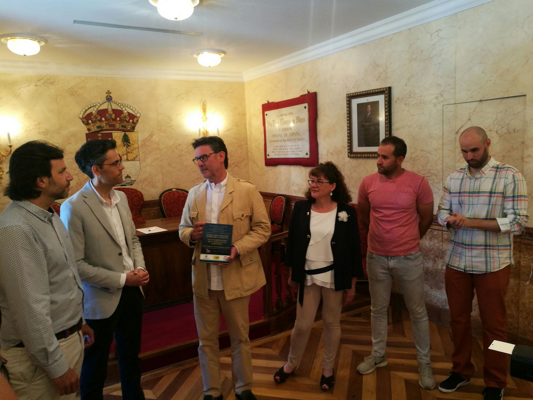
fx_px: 416
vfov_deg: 51.4
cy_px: 200
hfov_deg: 65.3
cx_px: 266
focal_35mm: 27
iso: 160
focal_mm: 4.5
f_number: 16
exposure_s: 1/33.3
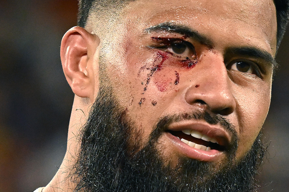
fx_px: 3980
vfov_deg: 2.8
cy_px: 143
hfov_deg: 4.2
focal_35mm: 496
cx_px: 179
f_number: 2.8
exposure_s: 1/2000
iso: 3200
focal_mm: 125
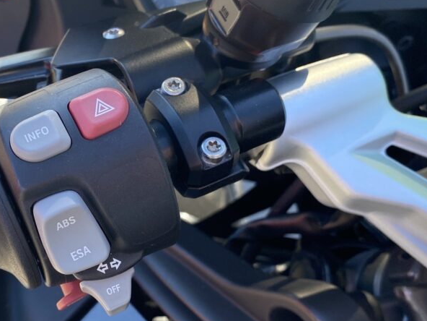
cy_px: 201
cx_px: 124
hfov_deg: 41.2
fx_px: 555
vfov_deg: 32.0
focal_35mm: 45
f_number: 1.8
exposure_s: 1/395
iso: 32
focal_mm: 4.25
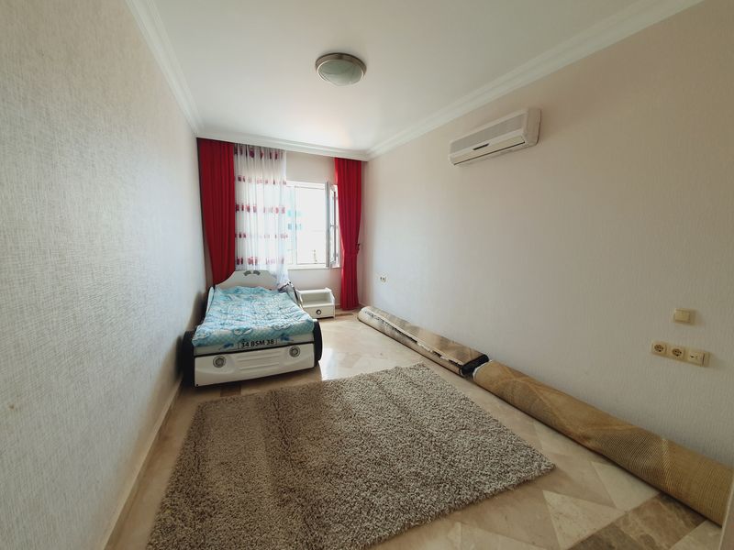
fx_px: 276
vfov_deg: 89.9
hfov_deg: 106.2
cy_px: 275
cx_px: 367
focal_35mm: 13
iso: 64
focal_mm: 1.8
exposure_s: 1/50
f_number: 2.2
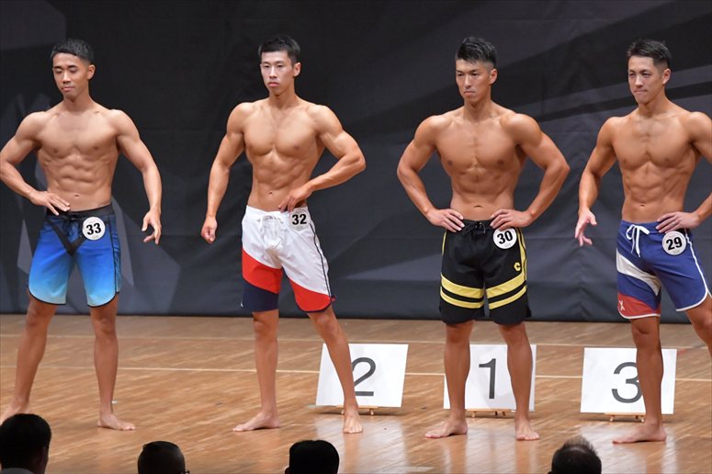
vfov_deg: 5.4
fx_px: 5041
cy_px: 237
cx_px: 356
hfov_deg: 8.1
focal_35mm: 255
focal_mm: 170
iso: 8000
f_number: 5.6
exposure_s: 1/400
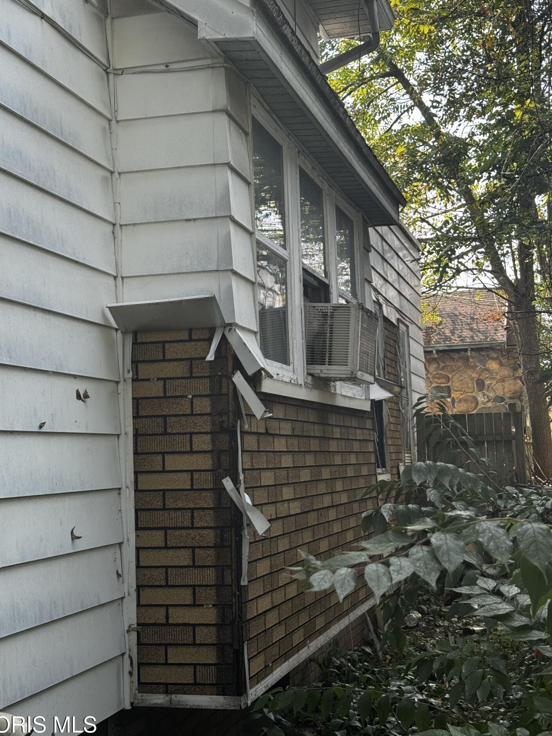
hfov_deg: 28.6
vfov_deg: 37.5
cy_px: 370
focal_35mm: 51
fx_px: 1084
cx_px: 269
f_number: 1.78
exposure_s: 1/317
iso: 64
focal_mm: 6.76
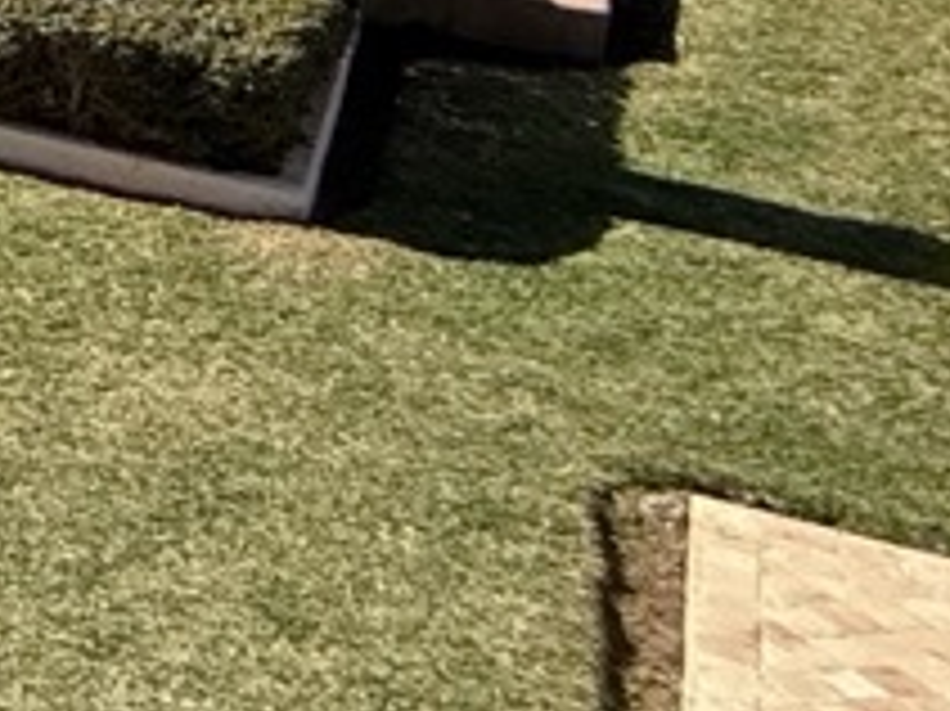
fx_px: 2331
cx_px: -1905
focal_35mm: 85
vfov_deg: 15.6
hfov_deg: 11.5
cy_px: -436
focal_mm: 2.22
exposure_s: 1/1464
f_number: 2.2
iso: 50
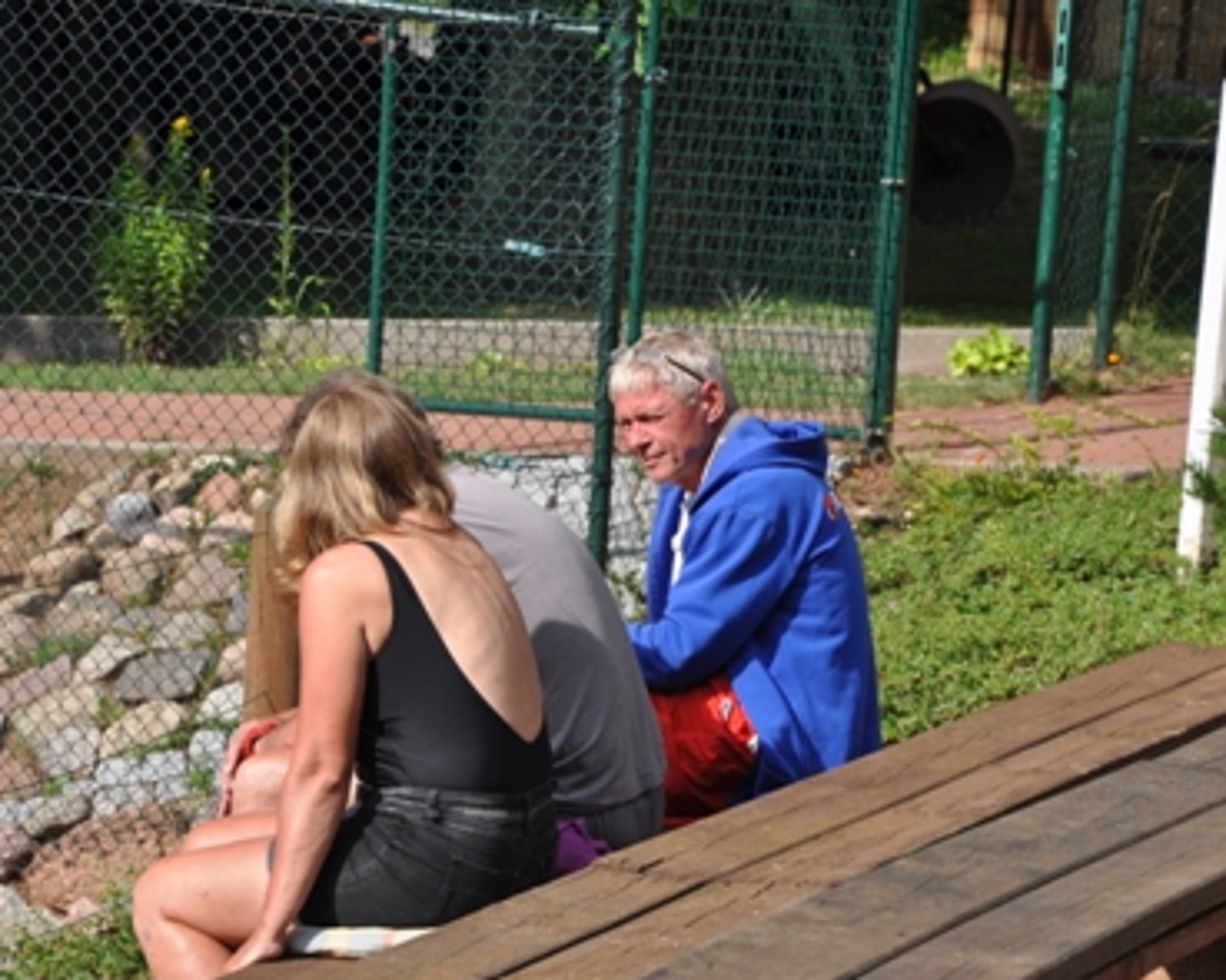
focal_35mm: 180
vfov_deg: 8.6
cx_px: 678
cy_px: 492
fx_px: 6514
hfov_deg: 10.8
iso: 200
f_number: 10
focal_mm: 105
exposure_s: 1/400
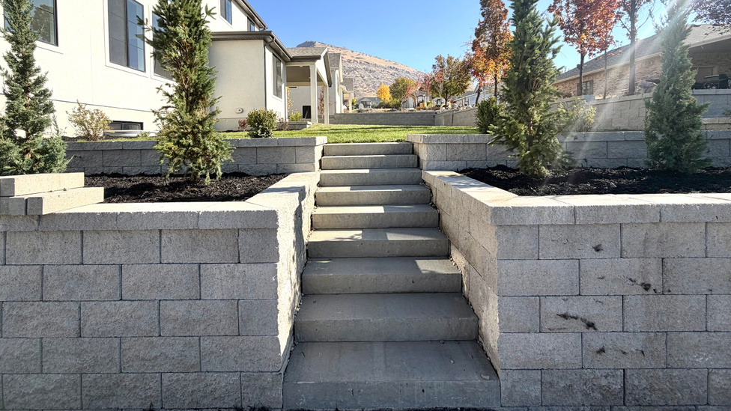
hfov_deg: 99.3
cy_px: 143
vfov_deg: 65.6
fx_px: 310
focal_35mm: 16
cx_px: 354
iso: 32
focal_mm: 2.22
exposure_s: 1/770
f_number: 2.2
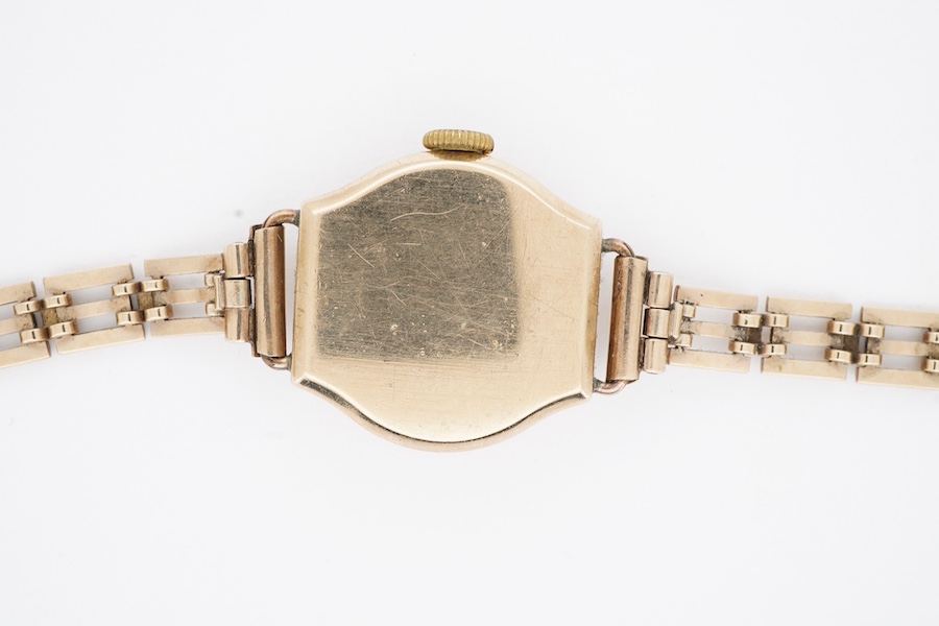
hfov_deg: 43.6
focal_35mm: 45
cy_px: 313
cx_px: 470
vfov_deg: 29.9
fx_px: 1174
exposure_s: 1/125
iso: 250
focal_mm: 30
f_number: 22
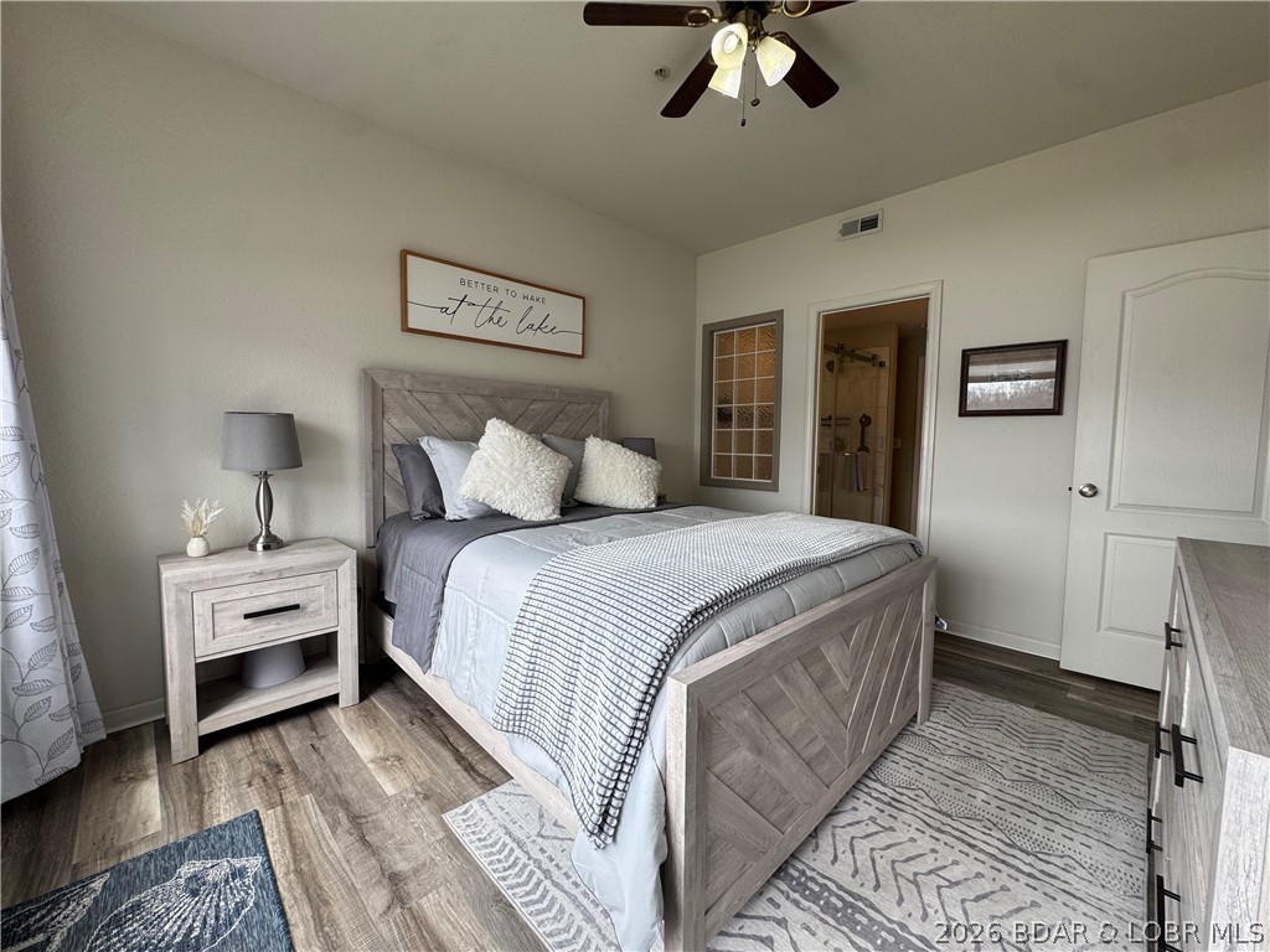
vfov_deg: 85.7
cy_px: 476
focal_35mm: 14
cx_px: 635
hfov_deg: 102.1
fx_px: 514
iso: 40
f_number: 2.2
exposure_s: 1/122
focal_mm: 2.22
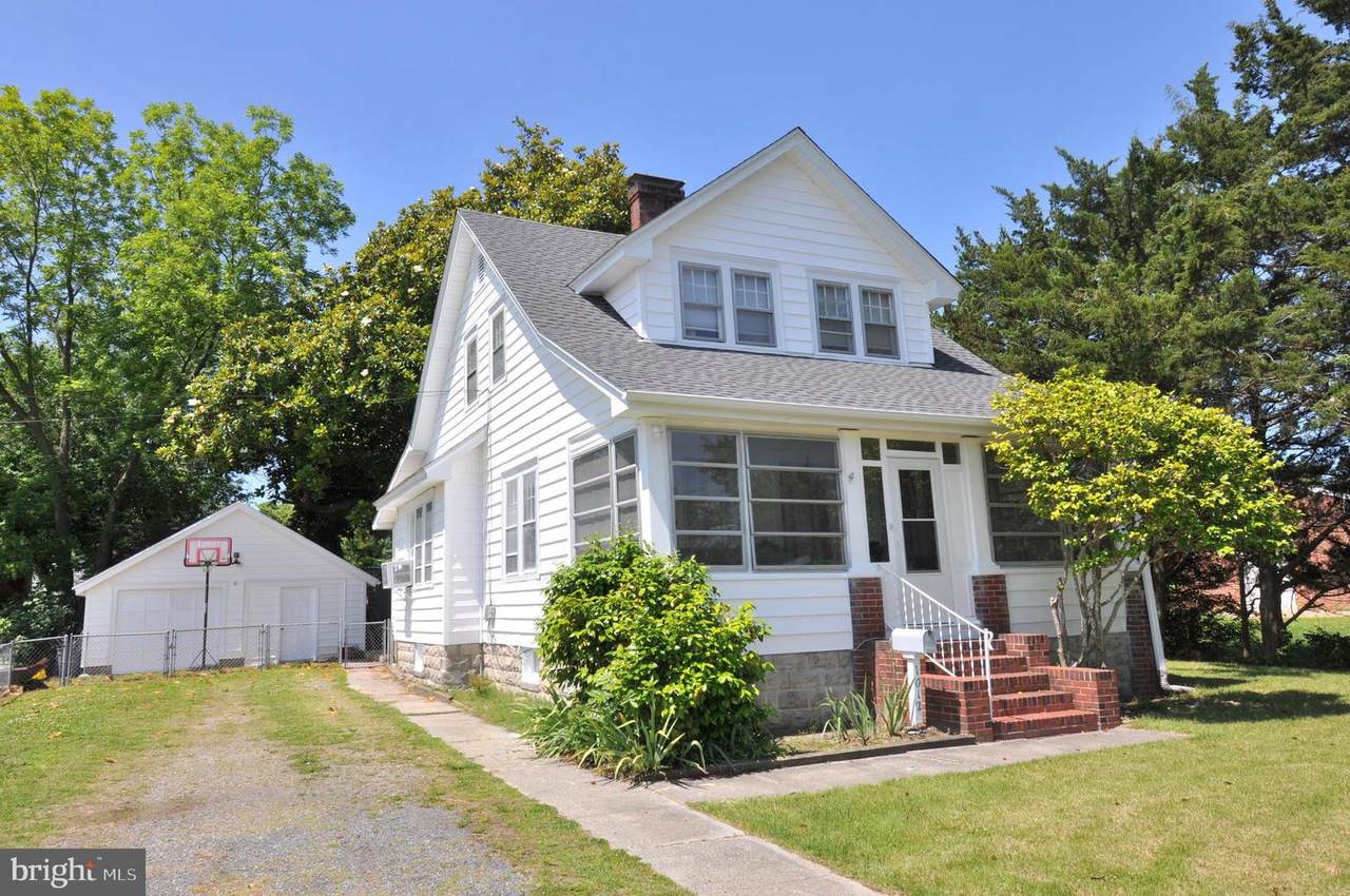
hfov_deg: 73.8
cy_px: 448
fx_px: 899
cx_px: 675
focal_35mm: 24
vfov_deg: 53.0
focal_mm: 16
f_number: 9
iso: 200
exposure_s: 1/320
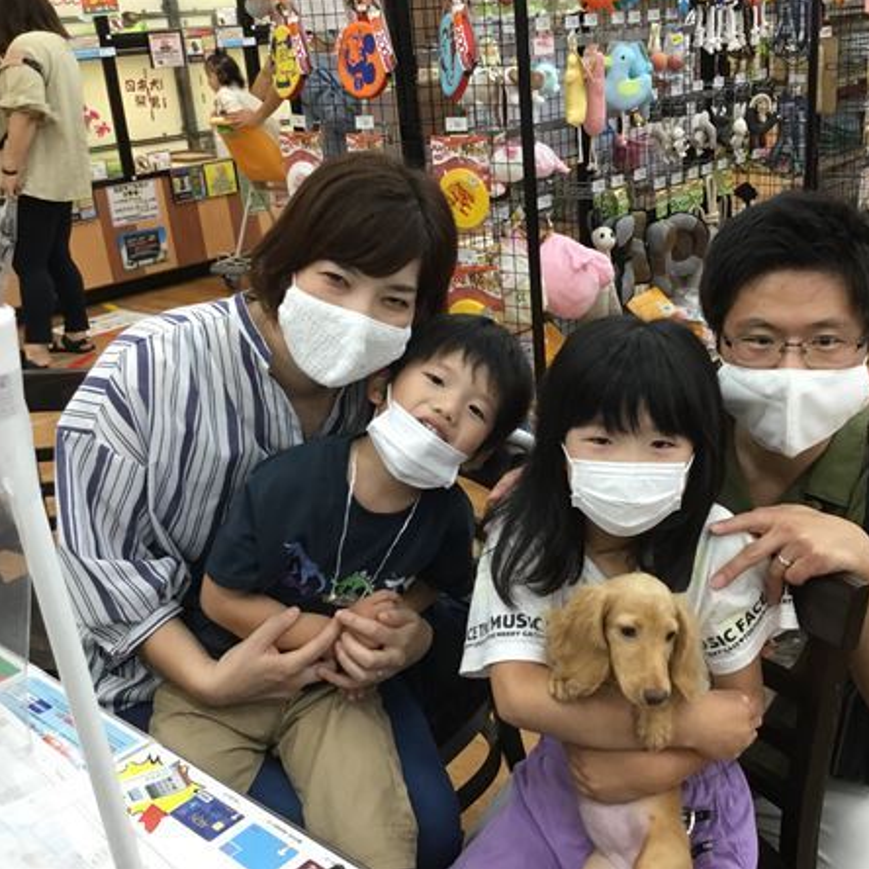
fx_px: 1051
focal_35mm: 37
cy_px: 433
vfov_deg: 44.9
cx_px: 523
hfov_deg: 44.7
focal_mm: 3.3
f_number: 2.4
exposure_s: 1/30
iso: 80
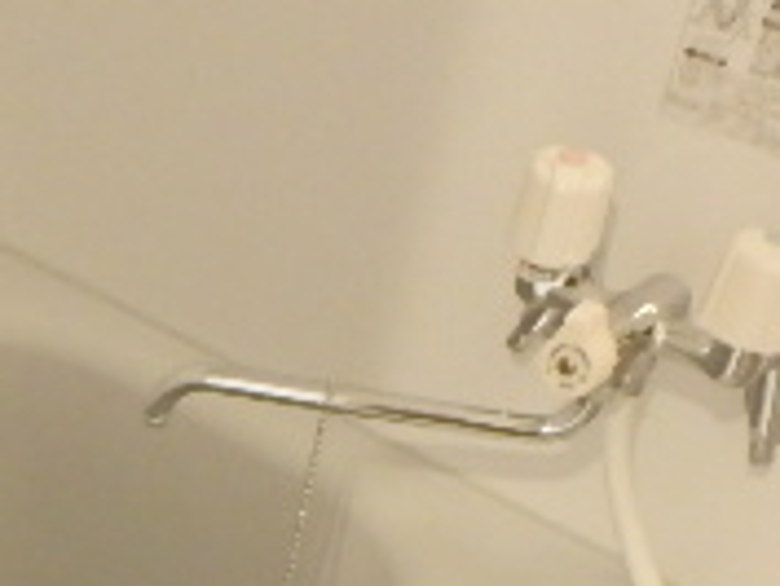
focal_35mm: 76
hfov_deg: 24.5
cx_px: 0
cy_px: 921
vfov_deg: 17.2
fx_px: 1714
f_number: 3.5
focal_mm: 3.7
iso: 800
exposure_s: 1/25
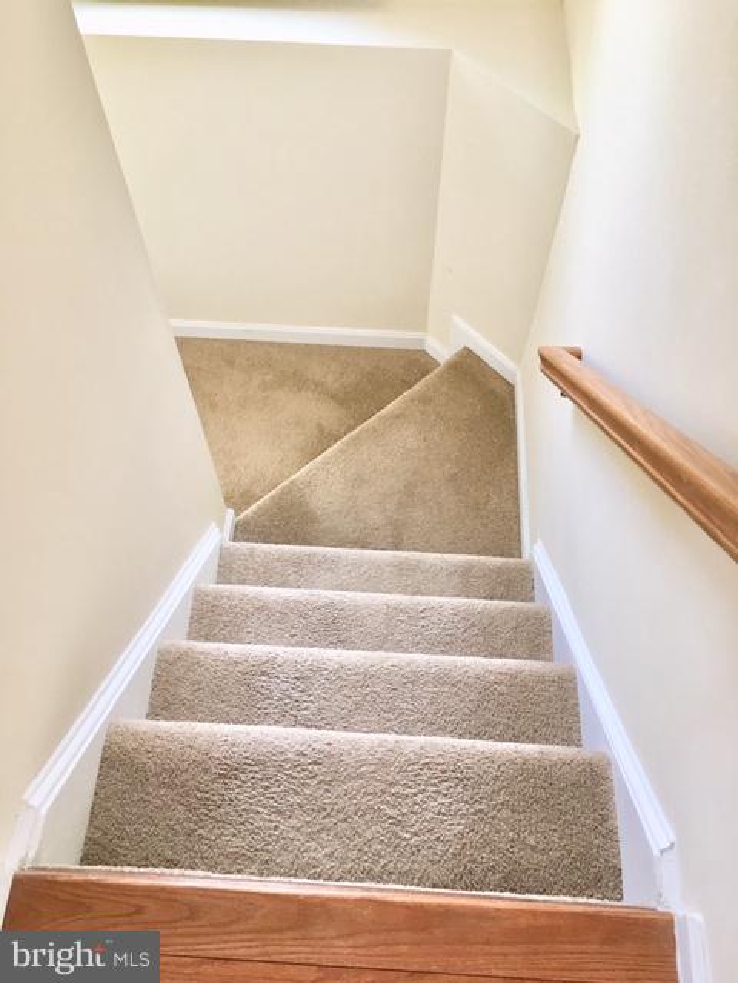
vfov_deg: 61.7
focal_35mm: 29
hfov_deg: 48.2
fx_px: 824
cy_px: 492
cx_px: 369
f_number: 2.2
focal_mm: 4.15
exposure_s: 1/30
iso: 40
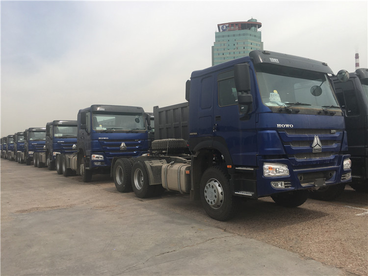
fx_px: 308
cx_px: 184
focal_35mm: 29
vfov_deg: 48.2
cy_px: 138
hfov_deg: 61.7
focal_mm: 4.15
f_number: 2.2
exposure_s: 1/2198
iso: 25
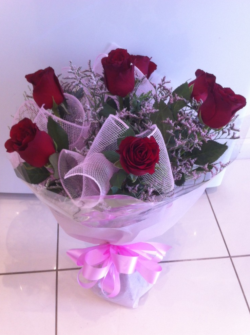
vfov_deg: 49.0
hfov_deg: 37.6
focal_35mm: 38
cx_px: 122
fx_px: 367
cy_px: 173
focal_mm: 3.85
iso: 100
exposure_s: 1/25
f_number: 2.8
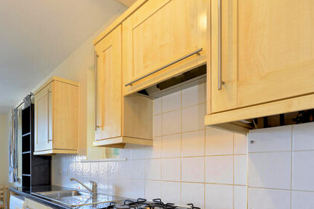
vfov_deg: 51.9
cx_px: 113
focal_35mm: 23
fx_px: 201
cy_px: 165
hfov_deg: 74.4
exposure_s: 1/4
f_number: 7.1
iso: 200
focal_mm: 14
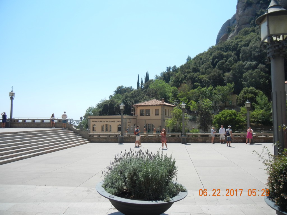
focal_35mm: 30
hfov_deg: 60.0
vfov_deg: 46.8
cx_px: 144
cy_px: 108
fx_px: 249
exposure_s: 1/426
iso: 160
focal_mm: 5.4
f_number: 7
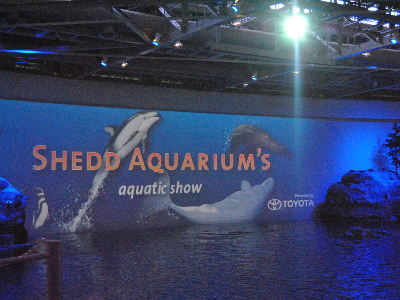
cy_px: 151
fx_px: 566
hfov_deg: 38.9
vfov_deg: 29.7
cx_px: 203
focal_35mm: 49
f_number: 4.5
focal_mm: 30
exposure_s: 1/80
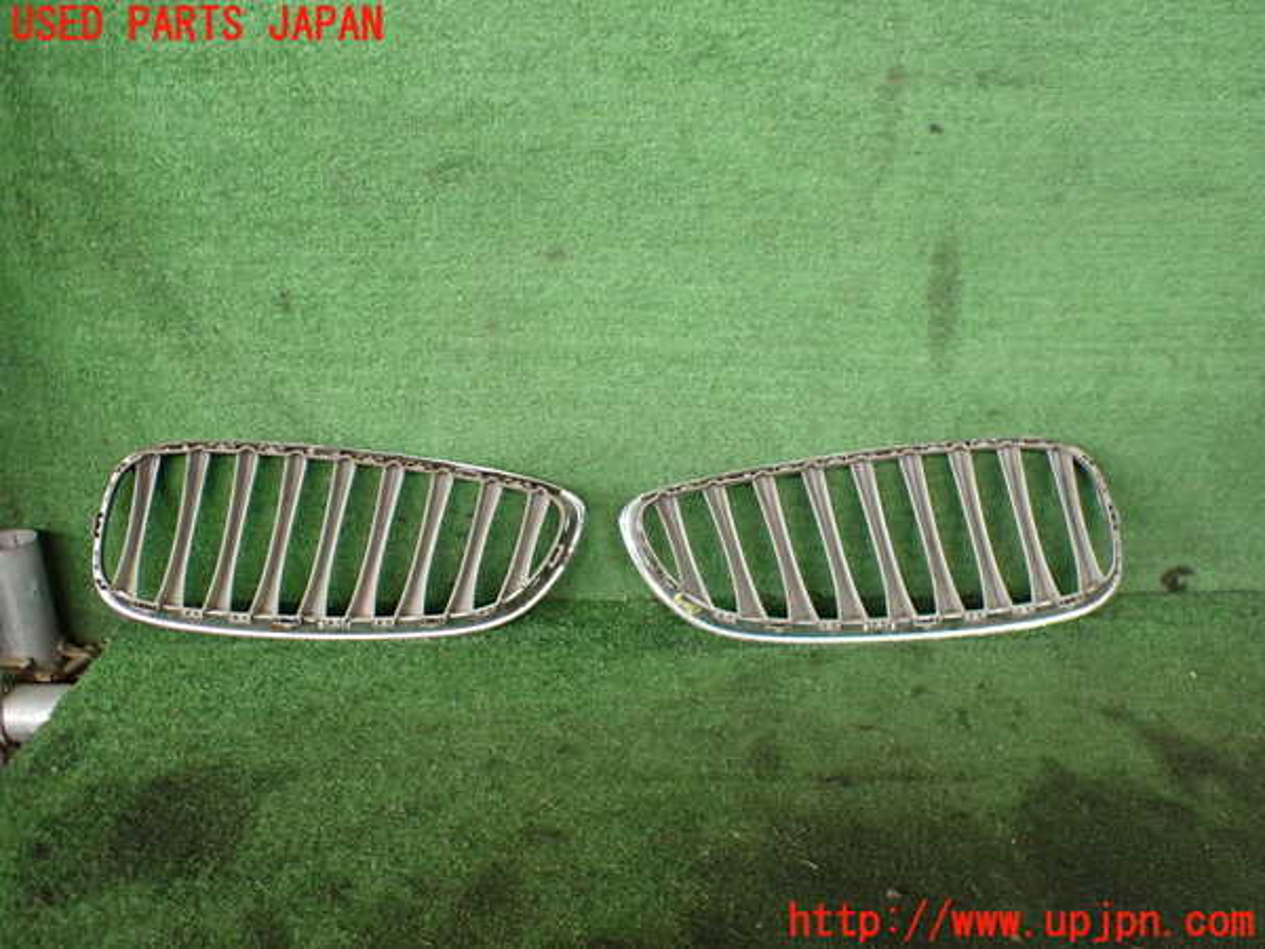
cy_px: 474
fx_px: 1096
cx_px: 632
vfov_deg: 46.8
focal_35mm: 30
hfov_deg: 60.0
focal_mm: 5.4
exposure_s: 1/125
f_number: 2.3
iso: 500
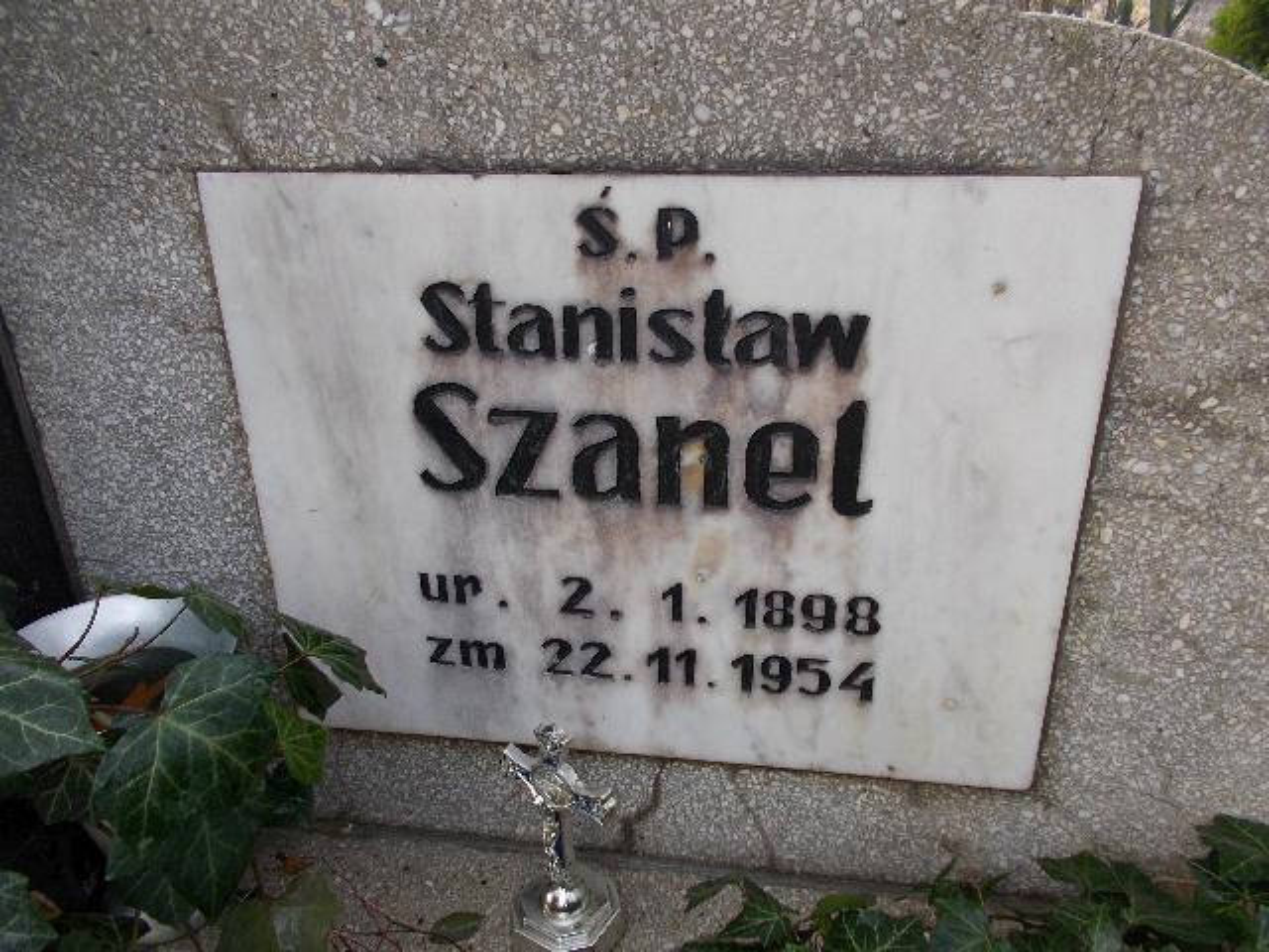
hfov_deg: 67.3
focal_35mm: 26
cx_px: 634
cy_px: 476
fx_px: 953
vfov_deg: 53.1
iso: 80
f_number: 3.2
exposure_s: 1/100
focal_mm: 4.6
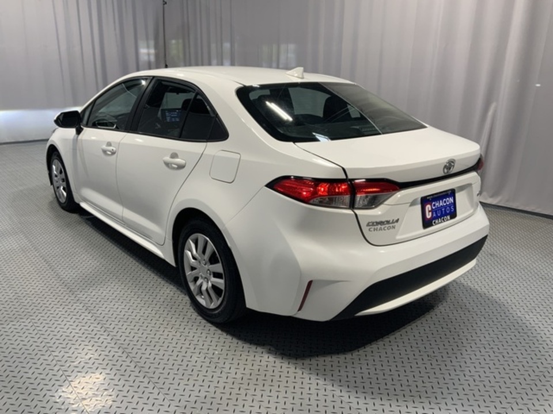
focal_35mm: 29
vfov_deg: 48.2
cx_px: 276
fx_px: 463
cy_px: 207
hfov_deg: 61.7
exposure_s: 1/120
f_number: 1.8
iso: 50
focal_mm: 3
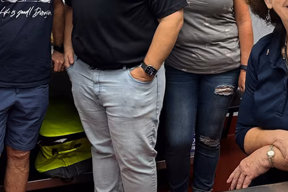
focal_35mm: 67
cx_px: 110
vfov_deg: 19.7
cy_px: -4
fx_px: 536
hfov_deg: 30.0
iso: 125
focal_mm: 6.86
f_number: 1.78
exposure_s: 1/60
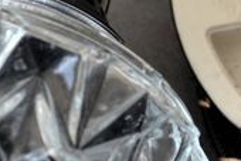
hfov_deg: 5.5
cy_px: -32
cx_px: 55
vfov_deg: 3.7
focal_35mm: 374
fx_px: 2508
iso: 280
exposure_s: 1/125
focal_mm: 50
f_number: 5.6
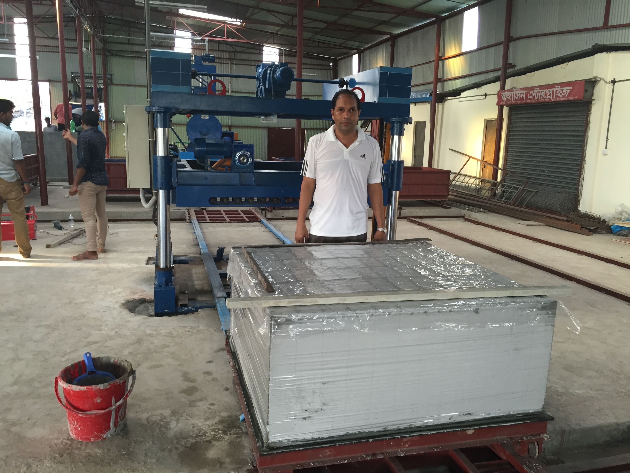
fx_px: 528
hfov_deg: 61.7
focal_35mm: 29
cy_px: 236
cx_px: 315
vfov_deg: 48.2
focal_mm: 4.15
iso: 80
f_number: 2.2
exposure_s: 1/30
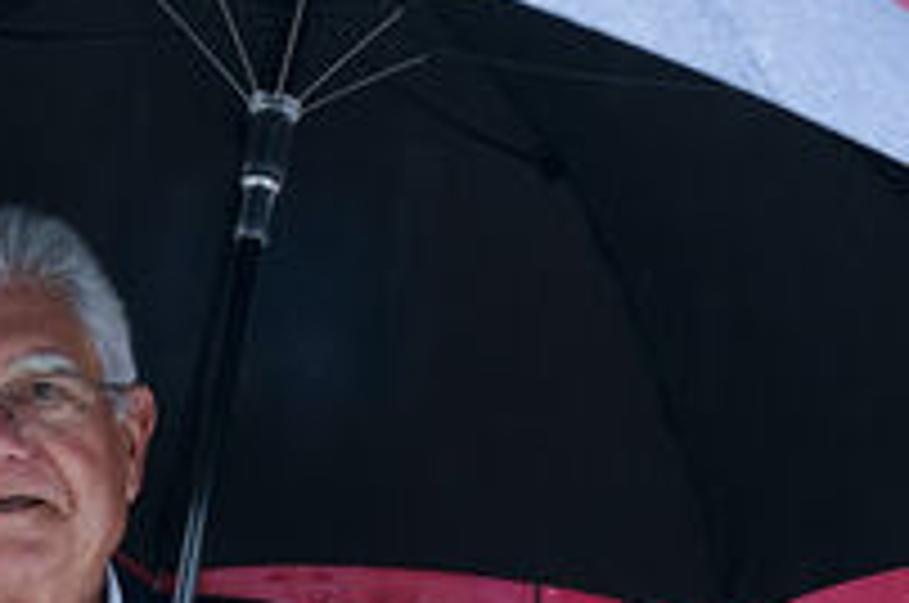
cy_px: 544
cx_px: 153
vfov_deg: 12.2
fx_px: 2798
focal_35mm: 111
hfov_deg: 18.2
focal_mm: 23
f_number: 1.4
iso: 1000
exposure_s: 1/125
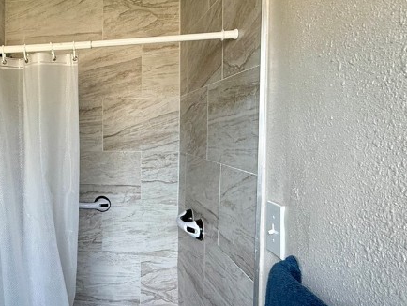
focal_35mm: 33
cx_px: 11
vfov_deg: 43.0
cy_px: 146
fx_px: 388
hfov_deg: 47.2
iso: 250
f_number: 2.2
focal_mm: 2.22
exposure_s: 1/71
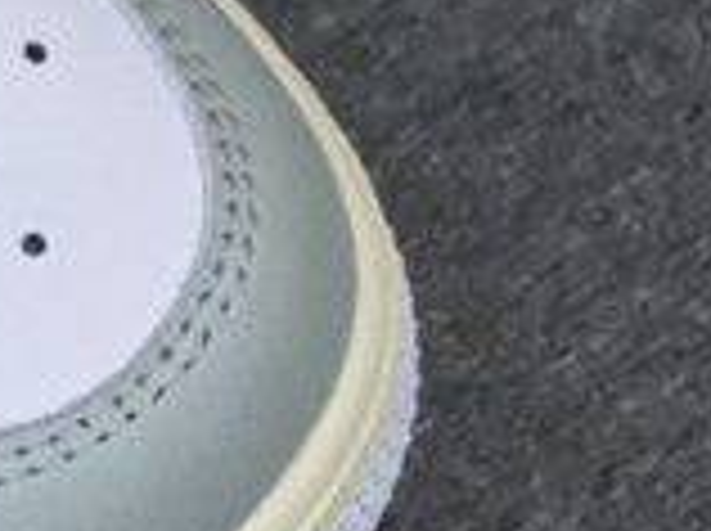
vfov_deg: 8.1
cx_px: -778
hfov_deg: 10.2
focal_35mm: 177
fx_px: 3630
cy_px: -376
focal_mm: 3.3
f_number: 2.4
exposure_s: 1/657
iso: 25
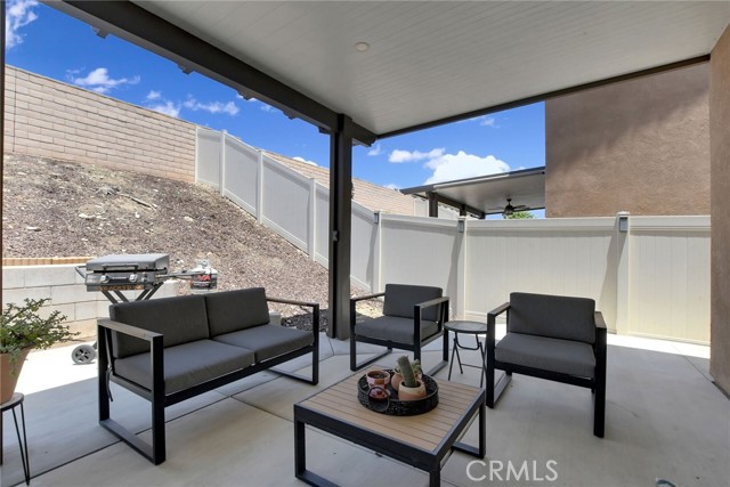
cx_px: 365
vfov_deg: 77.4
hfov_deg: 100.4
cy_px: 244
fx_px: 304
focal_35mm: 15
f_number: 11
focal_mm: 10
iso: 1250
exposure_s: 1/500
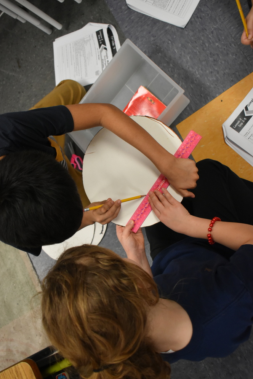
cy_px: 188
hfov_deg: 35.9
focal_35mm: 37
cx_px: 127
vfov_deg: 51.9
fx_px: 390
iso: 1800
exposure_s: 1/125
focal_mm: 24
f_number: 3.8
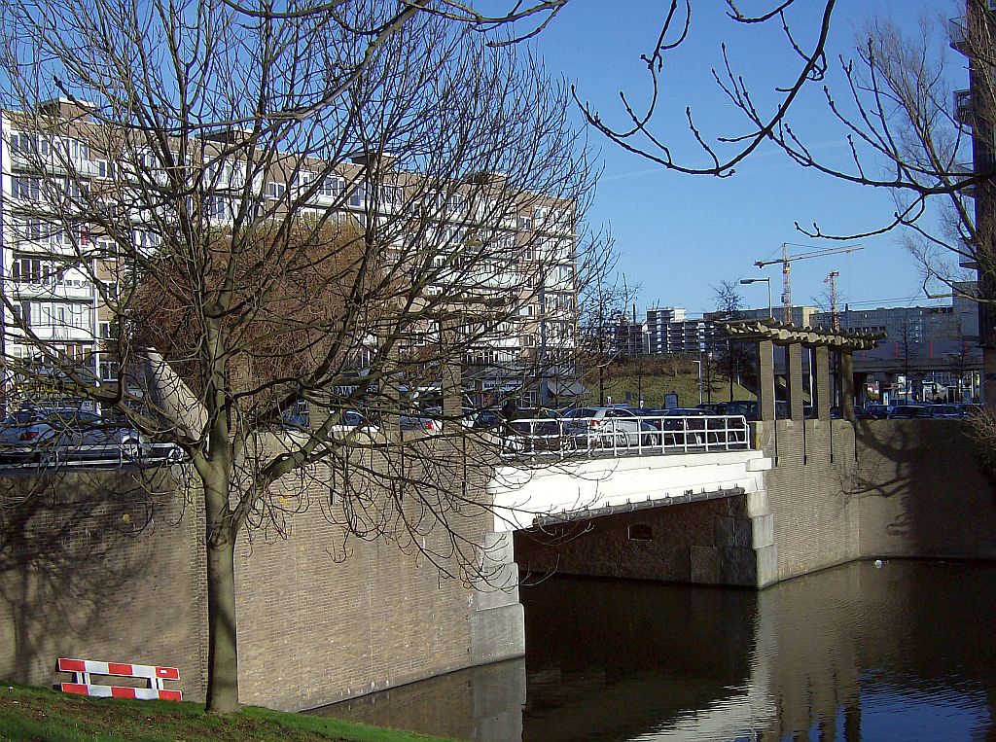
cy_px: 371
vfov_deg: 31.4
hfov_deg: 41.3
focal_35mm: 46
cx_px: 498
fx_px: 1320
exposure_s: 1/628
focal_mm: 7.7
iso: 100
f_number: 5.1
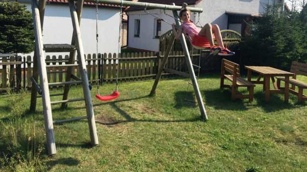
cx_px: 154
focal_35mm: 32
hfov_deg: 61.0
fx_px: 260
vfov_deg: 36.3
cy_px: 58
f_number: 2.2
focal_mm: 4.15
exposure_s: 1/1647
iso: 32
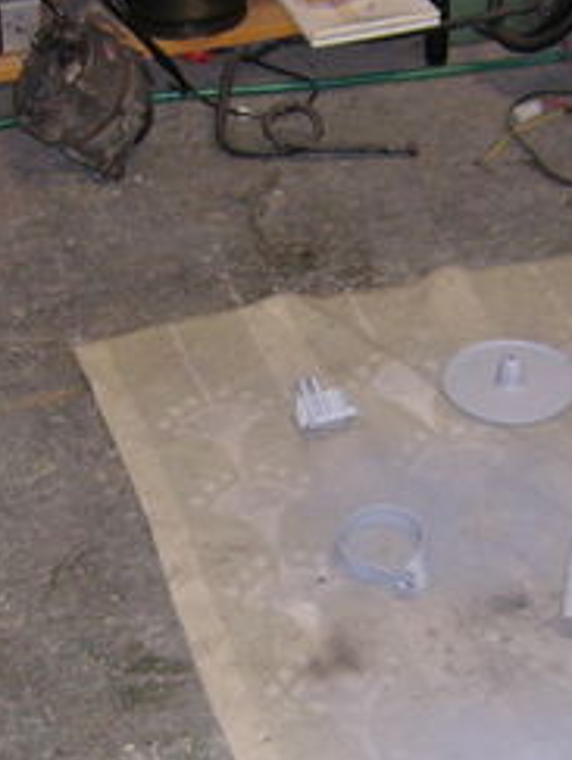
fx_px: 2022
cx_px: 234
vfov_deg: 21.3
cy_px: 416
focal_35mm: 92
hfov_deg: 16.1
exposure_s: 1/30
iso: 142
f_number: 2.8
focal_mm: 5.95
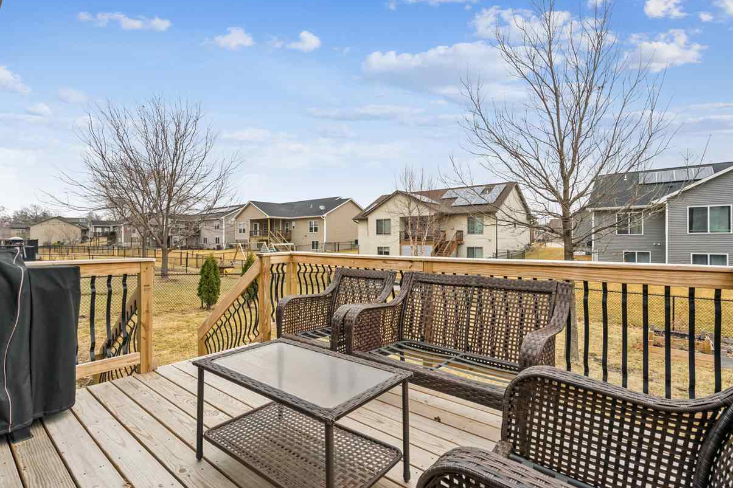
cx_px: 380
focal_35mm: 17
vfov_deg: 70.4
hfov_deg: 93.2
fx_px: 346
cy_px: 232
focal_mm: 16
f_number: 9
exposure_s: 1/500
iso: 800
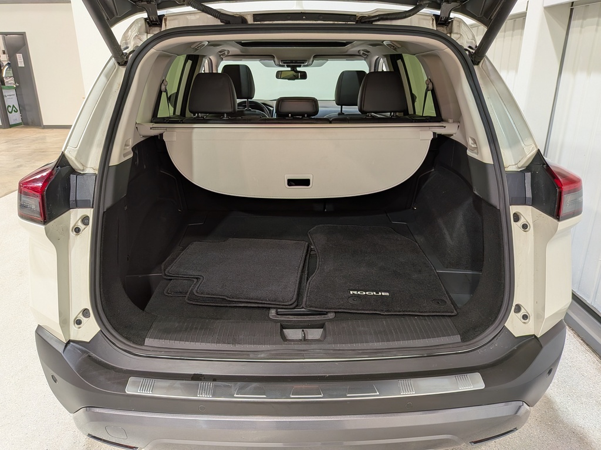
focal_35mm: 24
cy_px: 225
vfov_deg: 56.8
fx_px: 417
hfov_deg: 71.6
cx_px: 300
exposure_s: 1/100
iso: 131
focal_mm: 4.53
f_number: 1.7
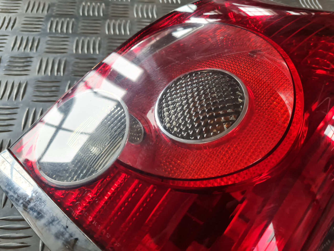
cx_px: 167
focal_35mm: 26
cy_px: 126
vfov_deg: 53.1
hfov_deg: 67.3
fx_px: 251
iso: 160
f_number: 1.8
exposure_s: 1/100
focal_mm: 5.4
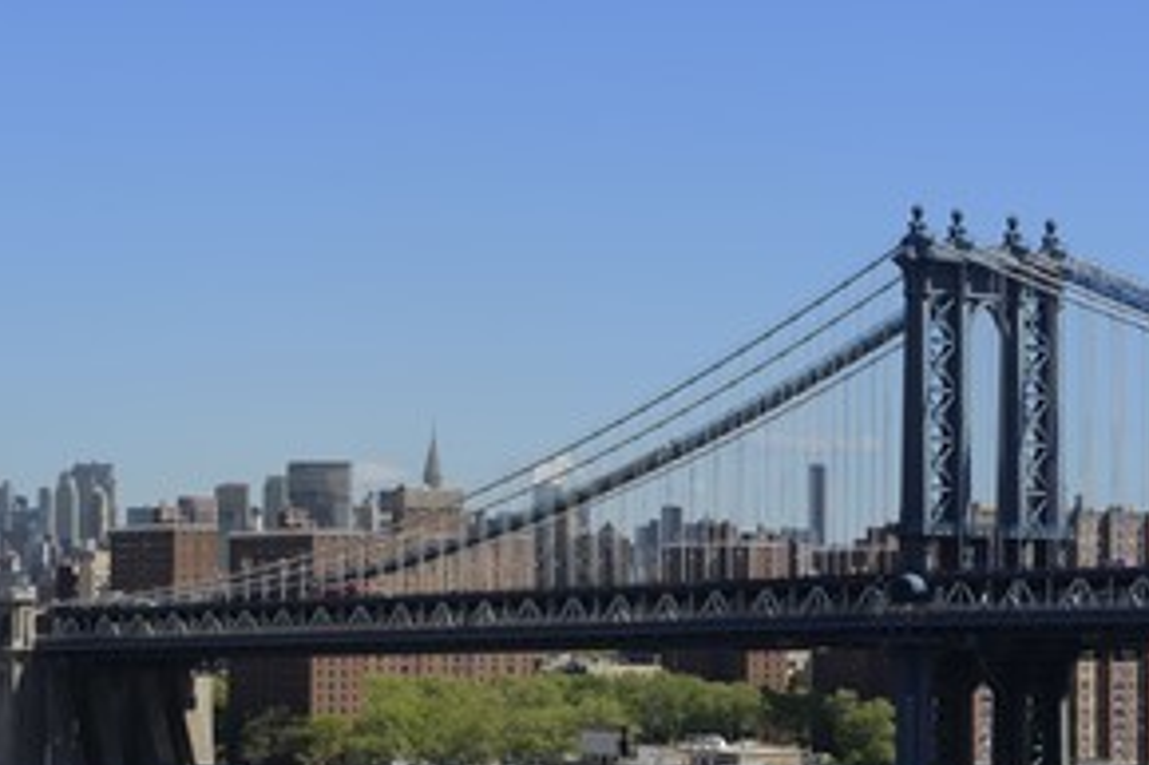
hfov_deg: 17.2
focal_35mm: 119
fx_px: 3796
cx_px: 386
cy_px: 424
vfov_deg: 11.5
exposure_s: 1/250
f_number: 10
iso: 200
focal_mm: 82
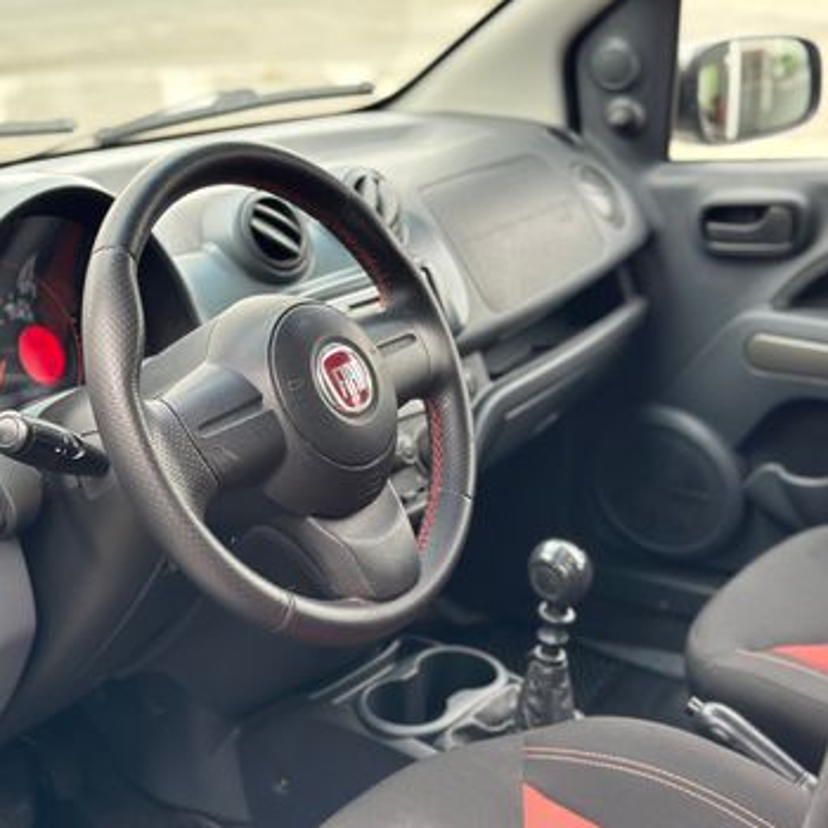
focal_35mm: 57
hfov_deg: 29.9
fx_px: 1543
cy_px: 414
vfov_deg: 30.0
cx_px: 289
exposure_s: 1/72
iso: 125
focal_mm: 6.86
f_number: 1.78
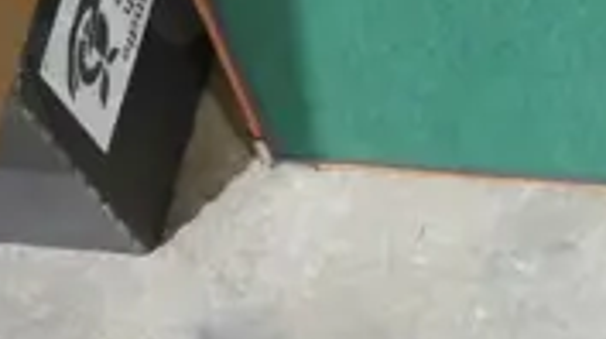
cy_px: -628
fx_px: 3241
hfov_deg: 10.3
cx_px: 945
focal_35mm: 202
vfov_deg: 5.6
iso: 1250
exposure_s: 1/60
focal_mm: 16
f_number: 3.6
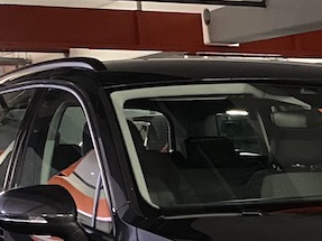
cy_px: 398
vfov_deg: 12.0
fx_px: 1079
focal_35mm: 116
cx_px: 417
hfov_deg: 16.1
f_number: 1.8
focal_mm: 4.25
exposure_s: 1/25
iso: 800
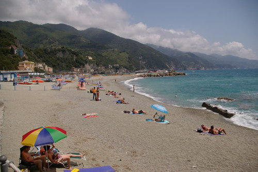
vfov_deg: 47.9
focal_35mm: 27
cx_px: 129
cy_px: 86
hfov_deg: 67.4
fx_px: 193
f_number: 8
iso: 200
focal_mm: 18
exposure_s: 1/750
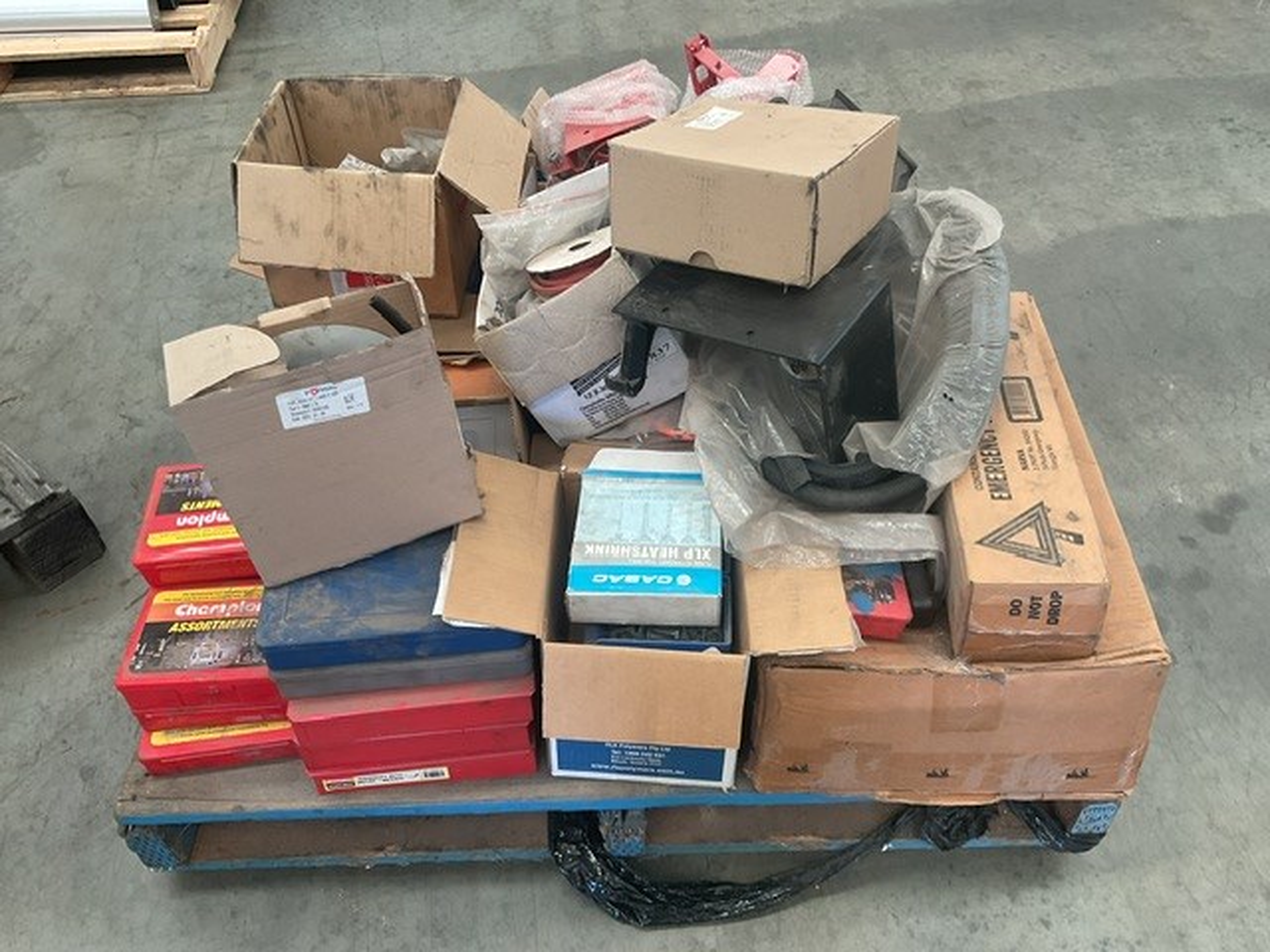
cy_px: 476
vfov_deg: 48.2
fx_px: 1064
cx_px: 635
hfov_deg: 61.7
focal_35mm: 29
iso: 40
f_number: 1.8
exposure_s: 1/50
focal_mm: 3
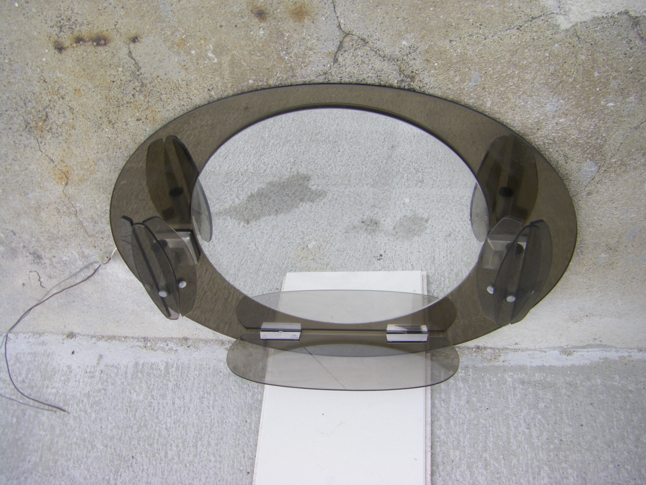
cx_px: 323
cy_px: 242
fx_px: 709
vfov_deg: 37.7
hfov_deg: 49.0
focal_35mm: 38
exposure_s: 1/100
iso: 64
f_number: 3.5
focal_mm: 6.3
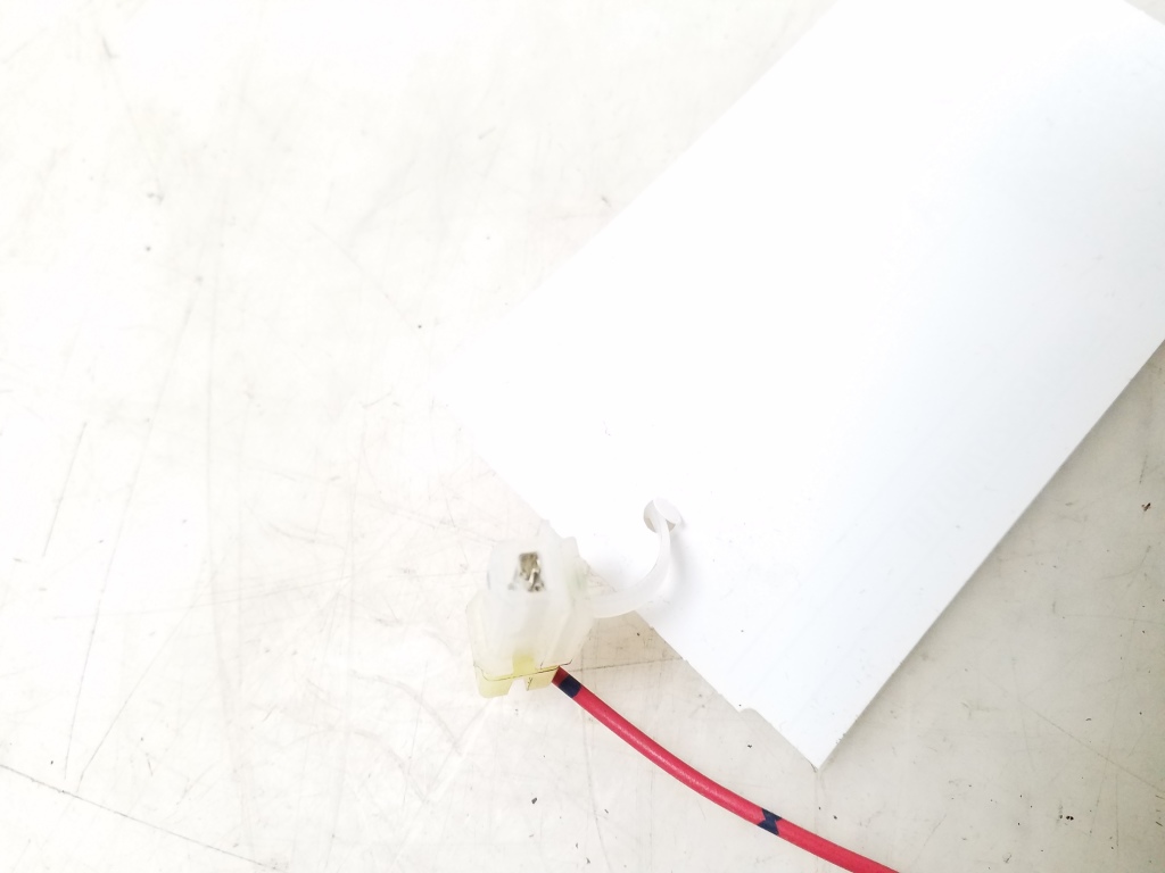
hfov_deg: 65.3
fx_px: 909
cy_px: 436
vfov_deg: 51.4
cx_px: 582
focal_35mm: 27
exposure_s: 1/50
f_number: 1.9
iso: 200
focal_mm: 3.6
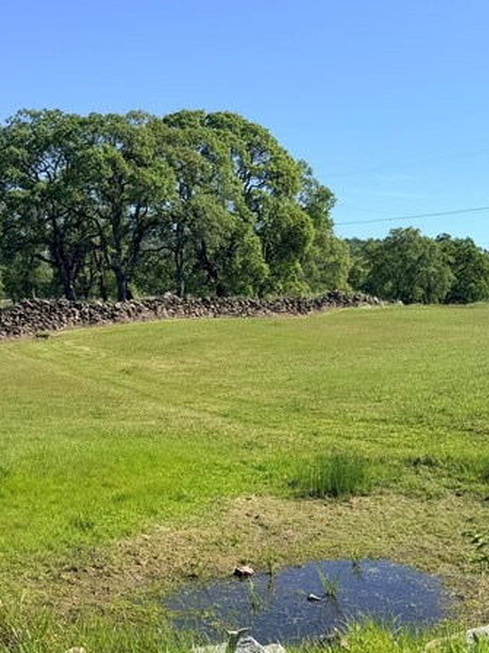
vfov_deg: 34.1
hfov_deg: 26.5
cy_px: 500
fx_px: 1036
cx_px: 288
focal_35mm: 55
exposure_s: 1/4405
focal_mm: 6.76
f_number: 1.78
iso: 80
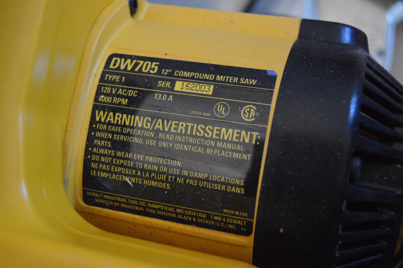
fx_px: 503
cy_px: 134
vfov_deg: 29.8
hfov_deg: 43.6
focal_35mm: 45
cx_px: 202
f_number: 4.2
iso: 3200
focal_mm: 30
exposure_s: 1/50
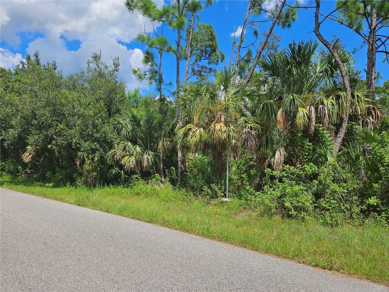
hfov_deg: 73.9
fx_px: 258
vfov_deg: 58.9
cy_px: 146
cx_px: 194
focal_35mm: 23
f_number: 1.8
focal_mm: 5.4
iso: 25
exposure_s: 1/2359
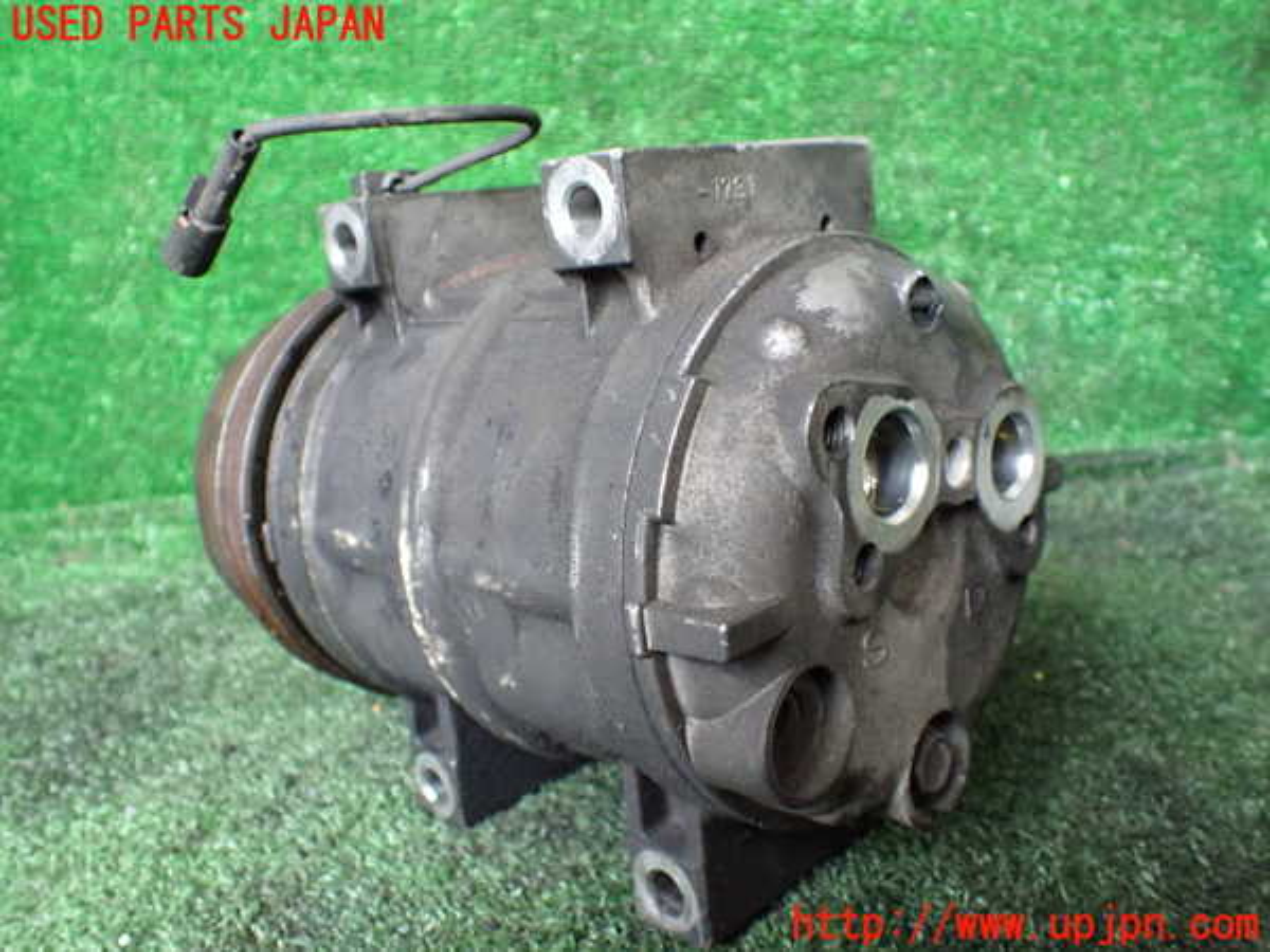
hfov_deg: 60.0
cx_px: 635
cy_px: 476
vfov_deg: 46.8
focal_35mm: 30
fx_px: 1101
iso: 800
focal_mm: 5.4
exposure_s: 1/60
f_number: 2.3
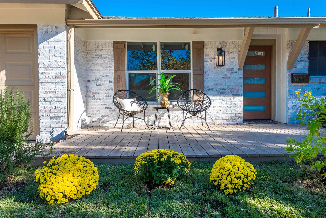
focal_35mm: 24
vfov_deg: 53.1
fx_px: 217
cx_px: 163
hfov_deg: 73.7
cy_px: 109
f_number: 9
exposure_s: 1/320
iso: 200
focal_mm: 24
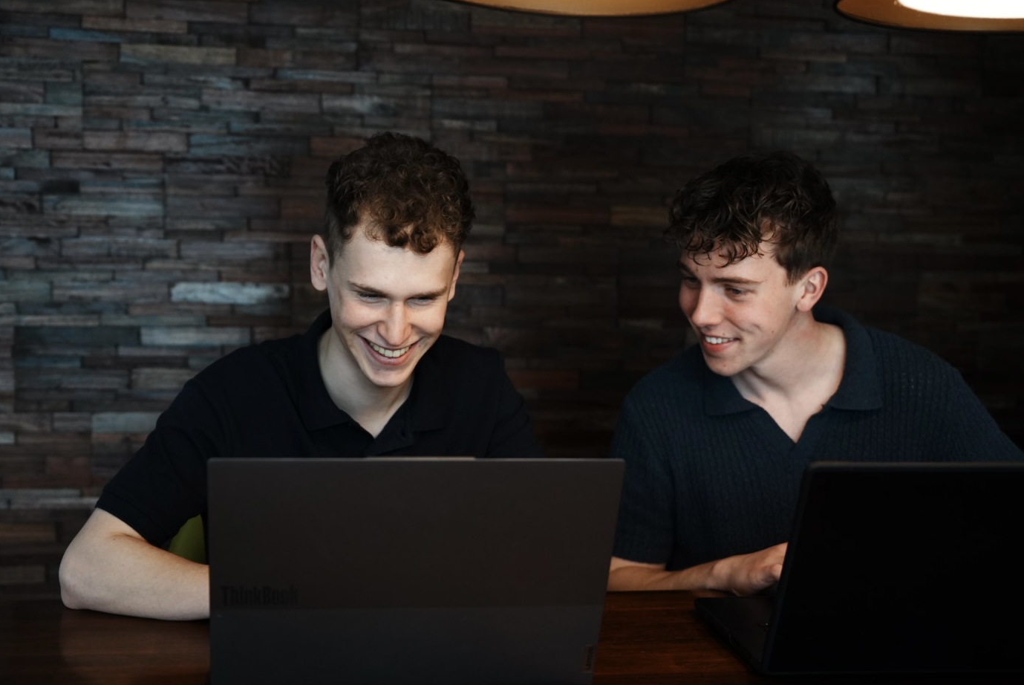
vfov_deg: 31.9
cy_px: 335
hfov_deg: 46.3
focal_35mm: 42
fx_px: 1199
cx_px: 512
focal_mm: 40.1
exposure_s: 1/250
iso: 1600
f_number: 2.8
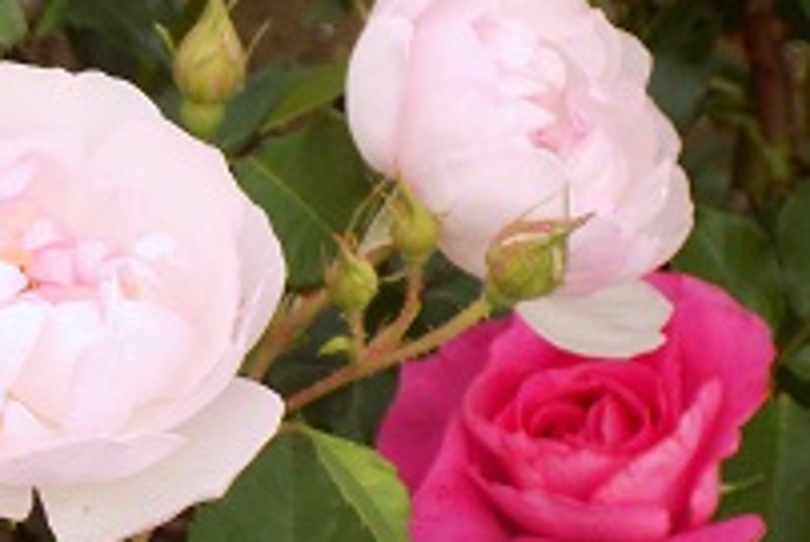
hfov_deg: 10.6
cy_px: 249
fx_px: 4345
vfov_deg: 7.1
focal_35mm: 193
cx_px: 44
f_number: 4.3
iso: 80
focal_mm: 13.9
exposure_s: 1/80
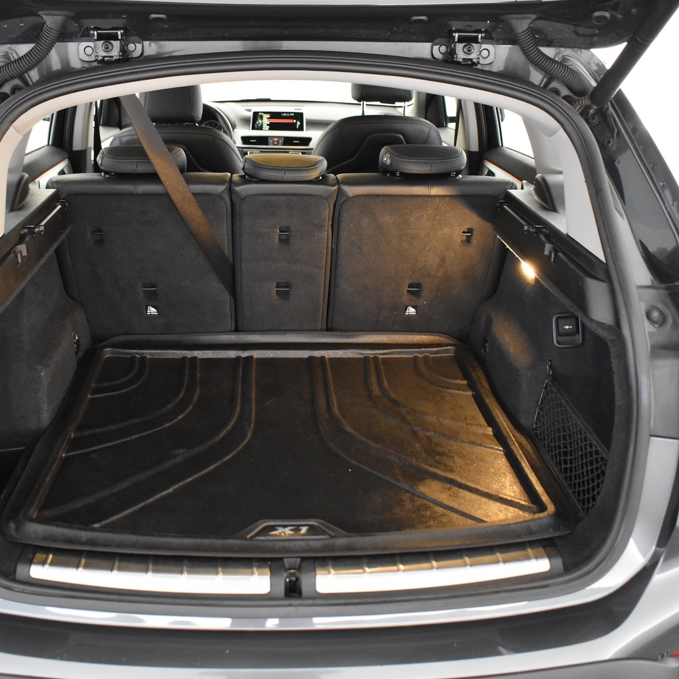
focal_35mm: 35
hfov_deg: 47.1
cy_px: 335
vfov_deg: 47.2
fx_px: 777
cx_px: 289
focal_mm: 18
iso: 3200
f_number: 3.5
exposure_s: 1/20
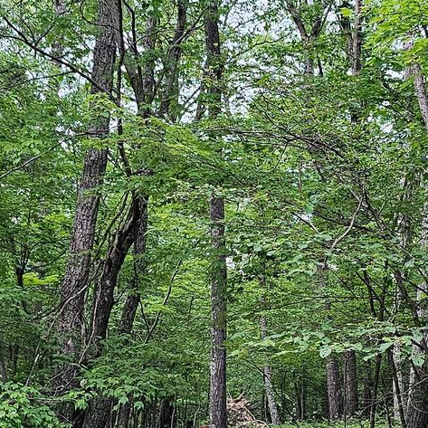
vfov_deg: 19.7
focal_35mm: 88
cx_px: 229
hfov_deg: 19.7
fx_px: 1231
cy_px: 290
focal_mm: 6.3
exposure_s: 1/180
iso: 160
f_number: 1.7
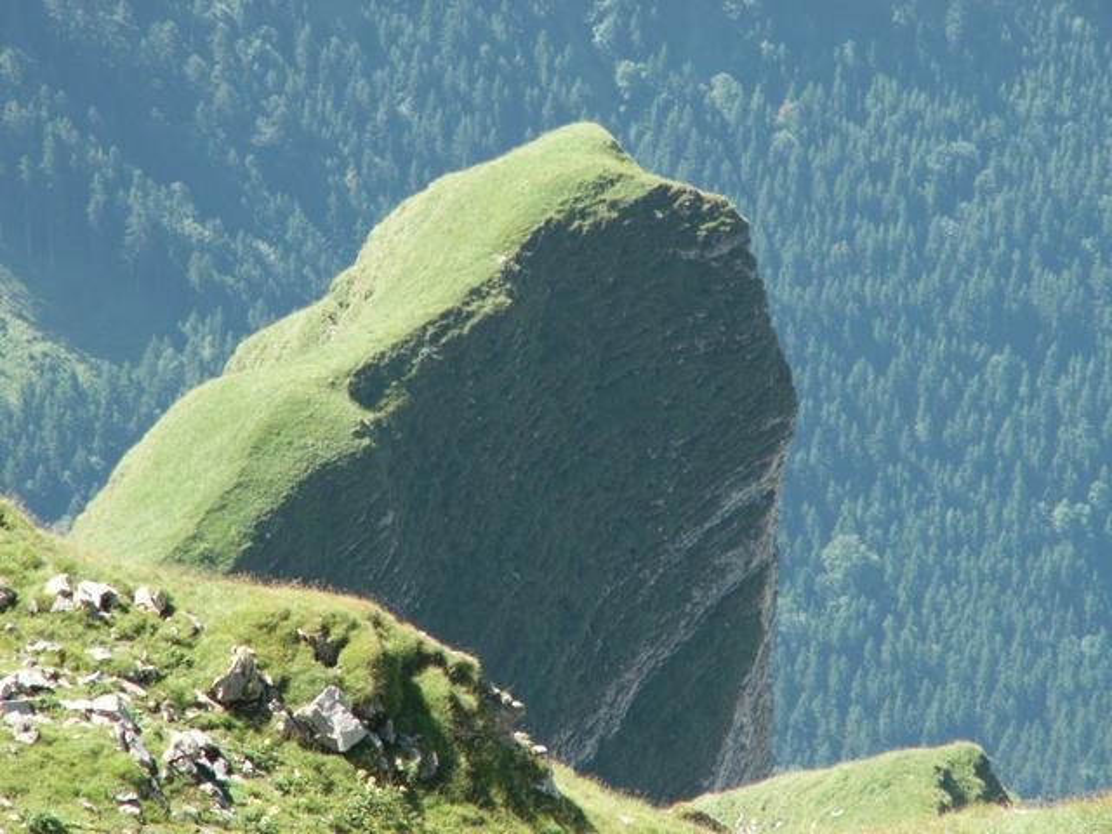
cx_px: 556
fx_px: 9091
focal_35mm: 283
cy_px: 417
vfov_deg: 5.3
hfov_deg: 7.0
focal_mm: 46.34
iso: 50
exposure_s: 1/80
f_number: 5
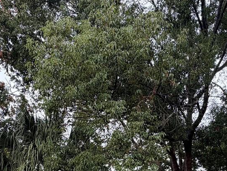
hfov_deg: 45.7
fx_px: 269
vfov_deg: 30.2
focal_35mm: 41
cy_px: 202
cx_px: 102
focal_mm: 2.22
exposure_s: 1/195
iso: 50
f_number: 2.2
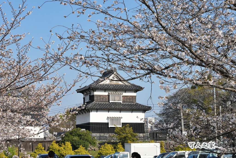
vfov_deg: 13.0
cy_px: 79
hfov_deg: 19.5
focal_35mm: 105
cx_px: 118
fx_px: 688
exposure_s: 1/3200
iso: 2000
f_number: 10
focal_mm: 70
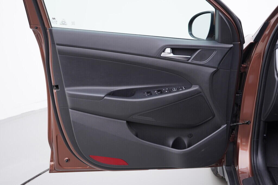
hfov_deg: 53.1
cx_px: 139
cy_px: 92
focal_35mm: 36
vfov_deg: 36.9
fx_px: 278
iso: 125
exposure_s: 1/50
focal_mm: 24
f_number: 3.2
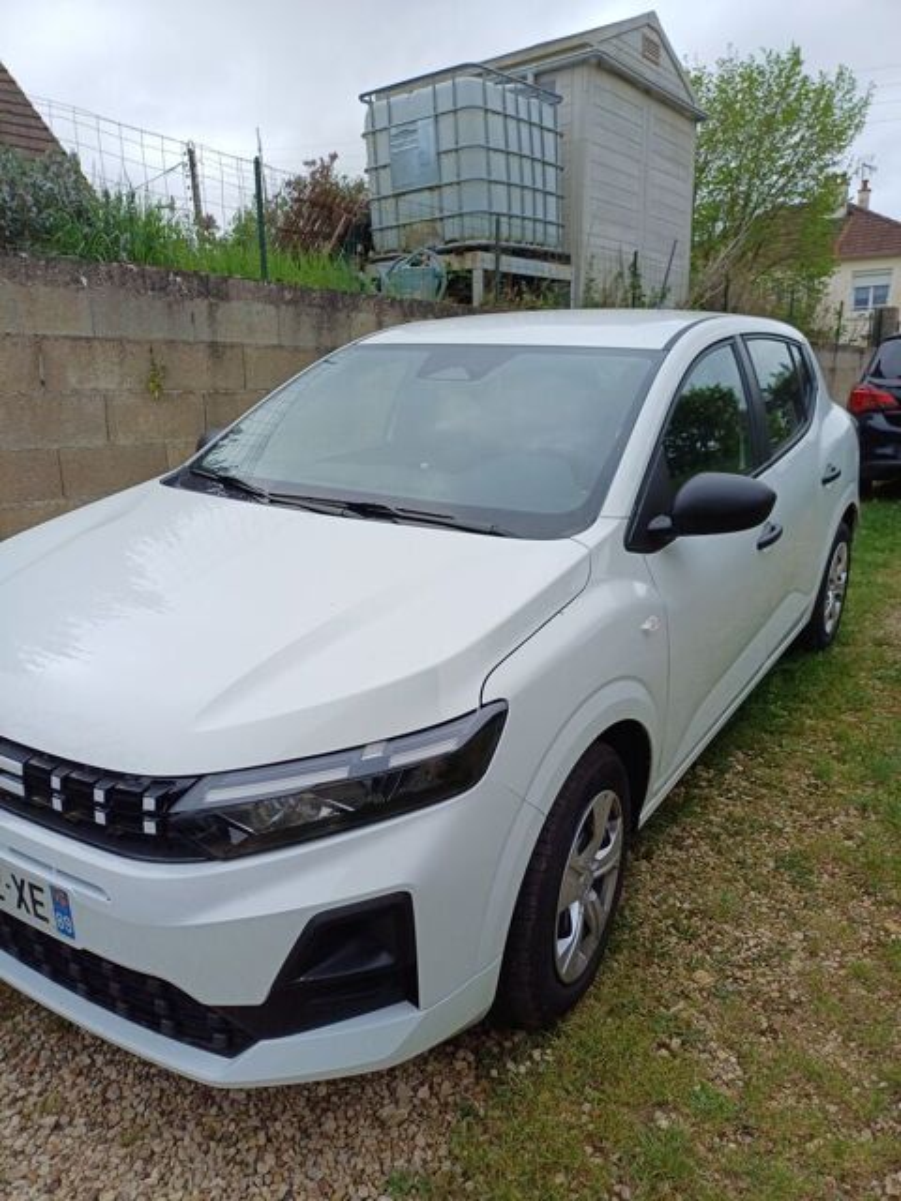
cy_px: 600
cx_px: 450
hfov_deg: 54.9
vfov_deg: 69.4
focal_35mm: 25
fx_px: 868
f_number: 1.8
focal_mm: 4.65
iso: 50
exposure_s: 1/678
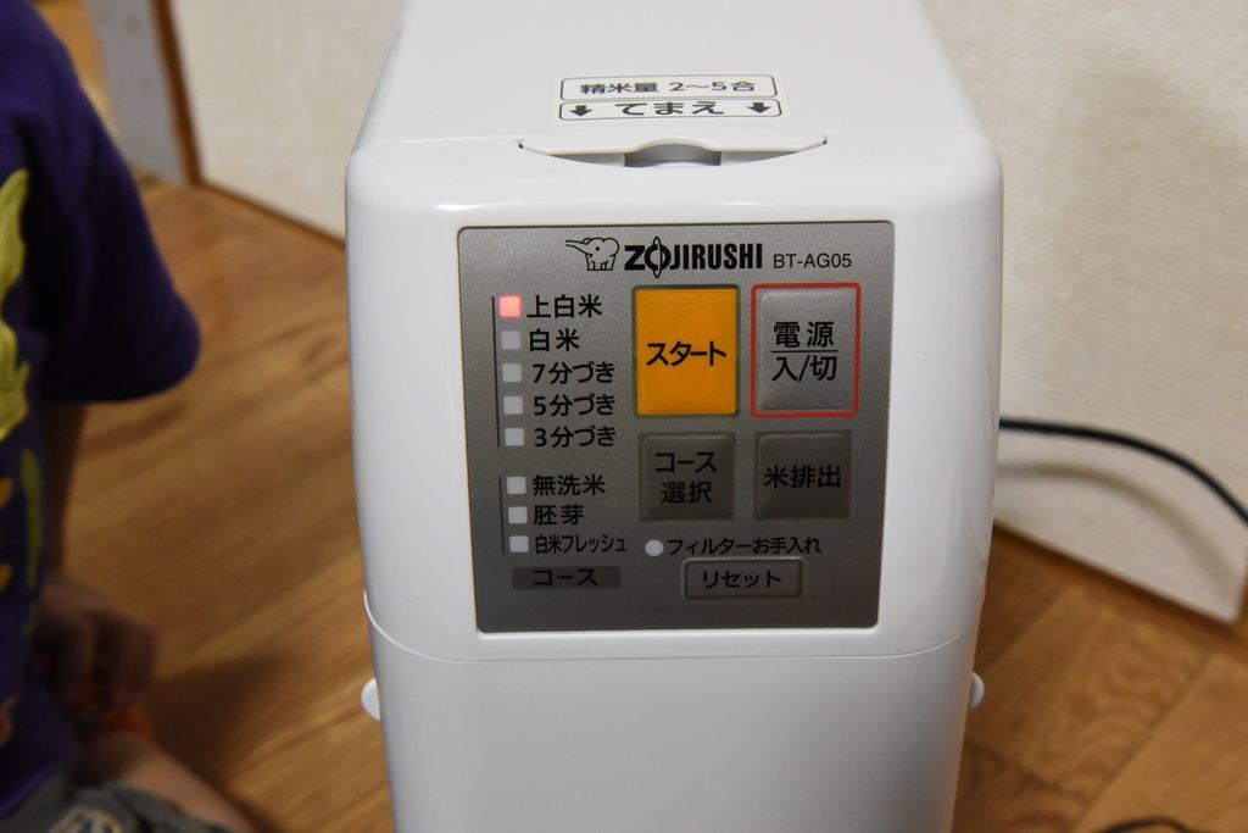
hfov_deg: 41.1
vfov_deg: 28.1
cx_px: 624
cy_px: 416
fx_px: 1664
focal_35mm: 48
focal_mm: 48
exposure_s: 1/50
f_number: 9
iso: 5600
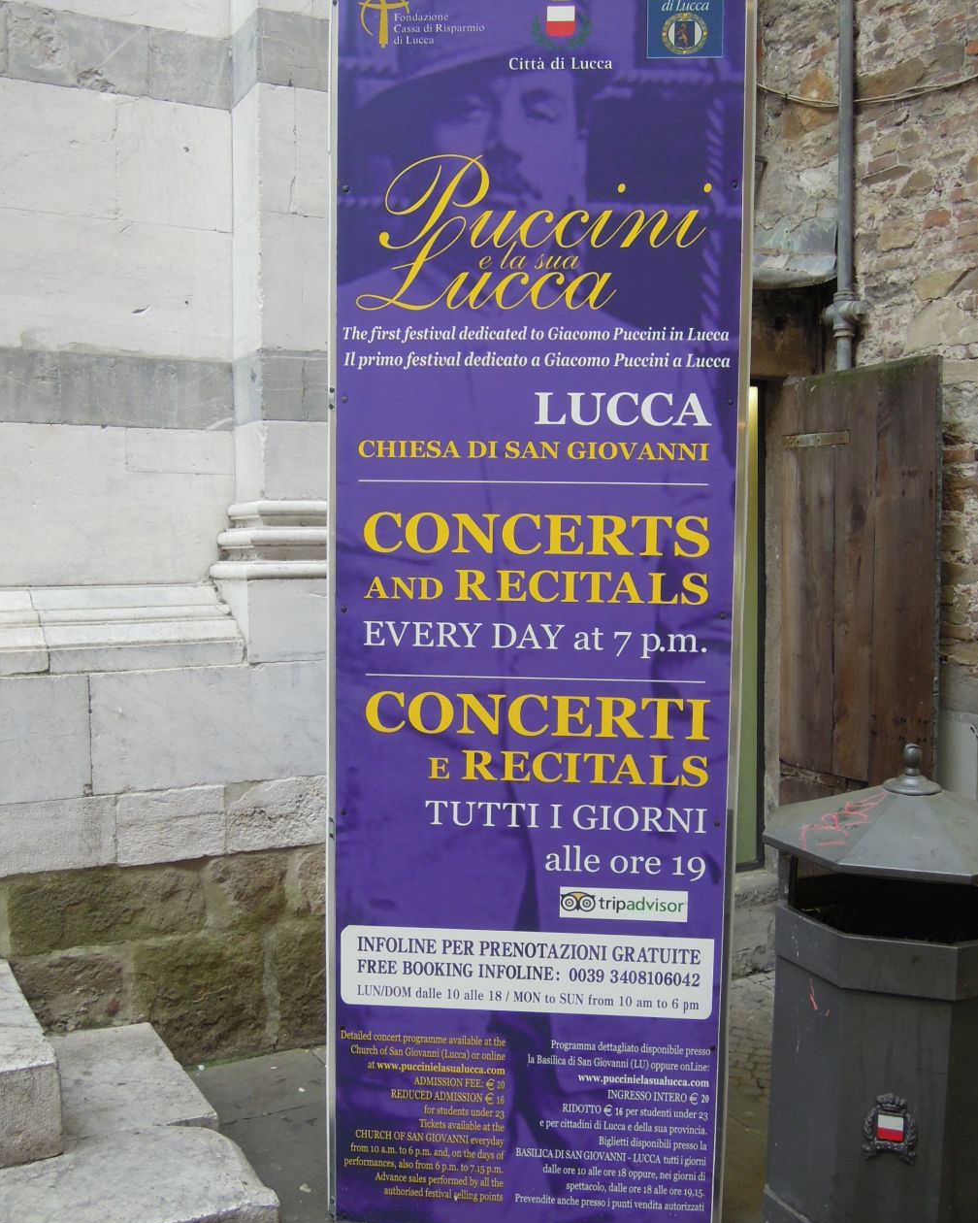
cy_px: 600
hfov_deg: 40.1
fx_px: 1339
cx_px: 496
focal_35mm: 37
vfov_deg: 49.1
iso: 220
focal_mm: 6.3
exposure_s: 1/50
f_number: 3.2
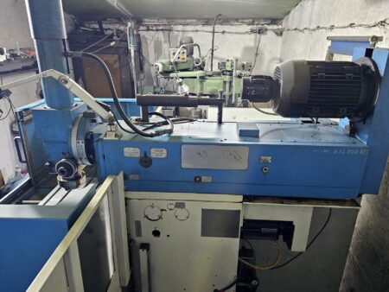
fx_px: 259
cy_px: 146
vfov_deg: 58.9
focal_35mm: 23
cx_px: 194
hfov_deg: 73.9
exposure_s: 1/50
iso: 800
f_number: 1.7
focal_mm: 6.3
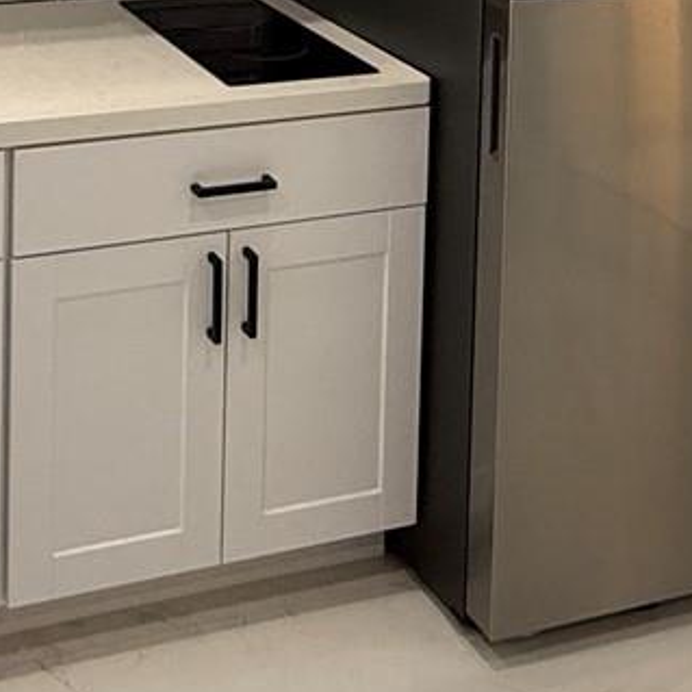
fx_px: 1402
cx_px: 24
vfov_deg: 23.2
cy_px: -304
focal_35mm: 62
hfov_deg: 26.5
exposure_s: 1/120
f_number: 2.2
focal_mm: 2.22
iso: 200
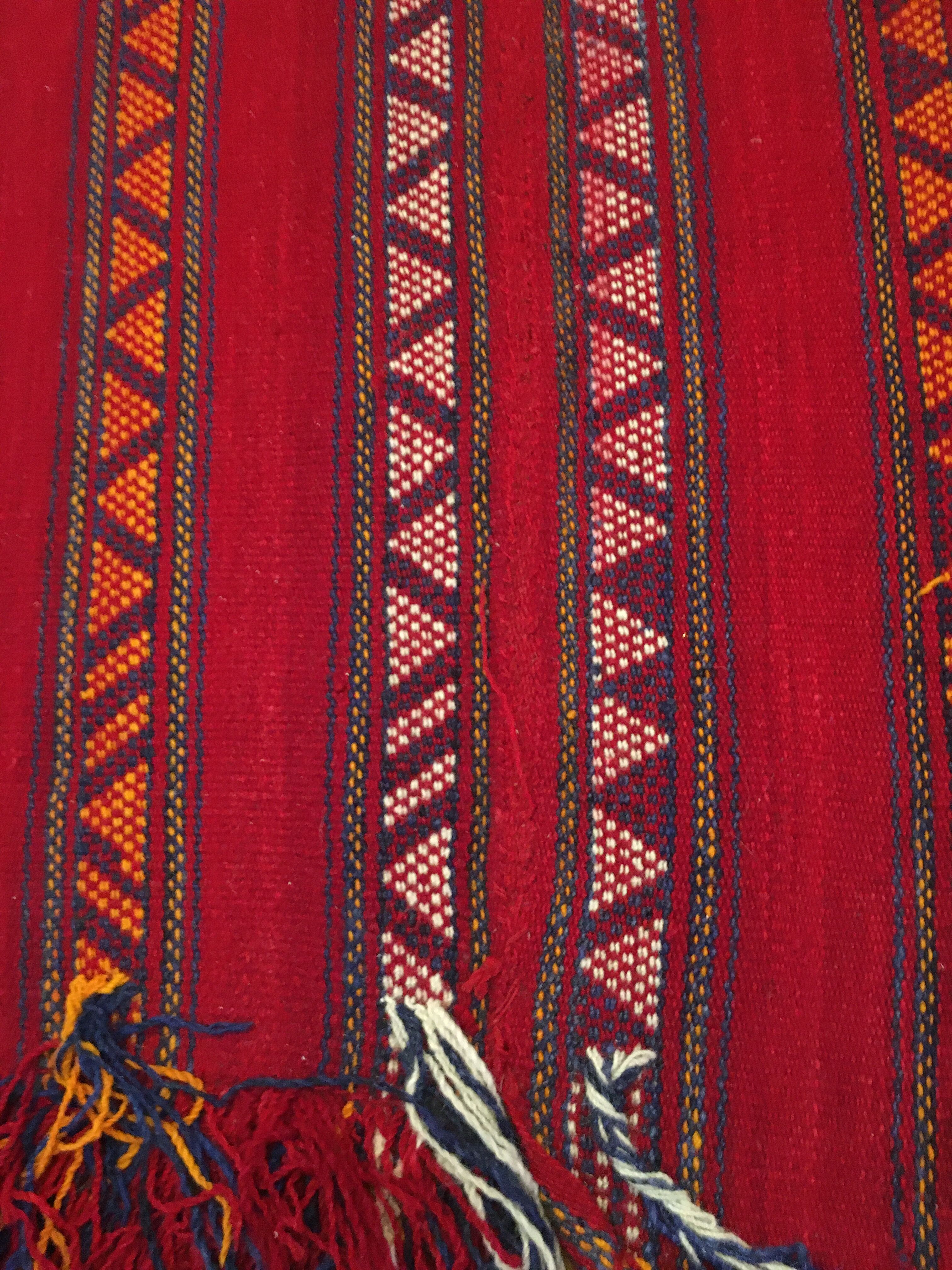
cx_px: 476
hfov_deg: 48.2
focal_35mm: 29
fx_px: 1063
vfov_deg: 61.7
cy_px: 635
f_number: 2.2
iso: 500
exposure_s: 1/17
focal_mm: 4.15
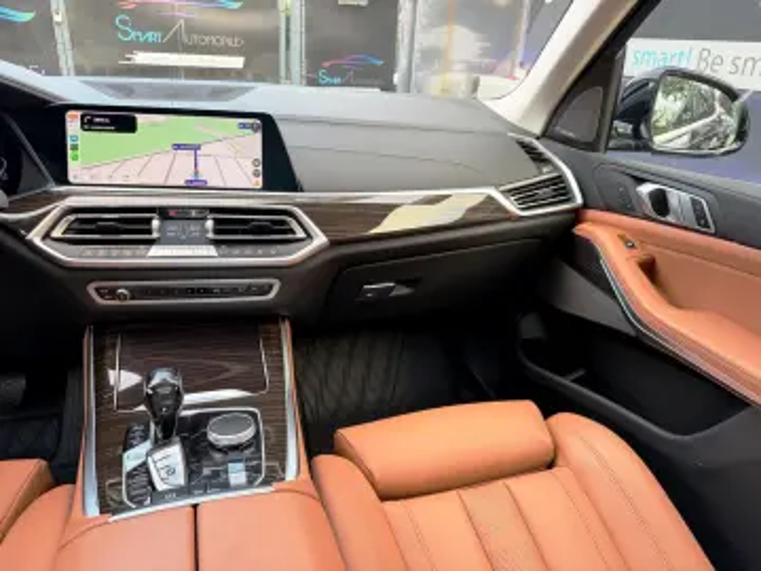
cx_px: 380
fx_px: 528
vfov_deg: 56.8
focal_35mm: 24
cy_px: 286
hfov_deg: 71.6
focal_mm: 6.76
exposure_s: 1/76
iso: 160
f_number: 1.78
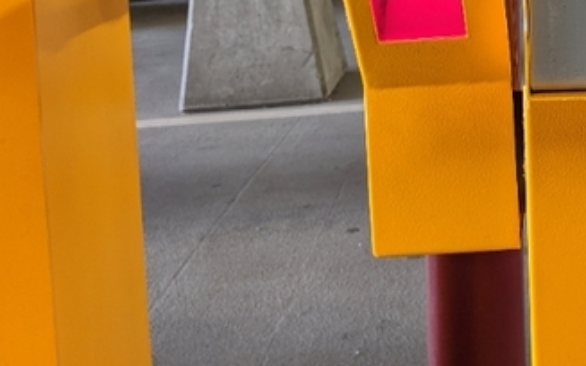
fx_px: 1117
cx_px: 599
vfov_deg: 17.2
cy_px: -136
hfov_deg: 27.5
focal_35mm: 70
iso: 112
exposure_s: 1/24
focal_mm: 4.44
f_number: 1.8
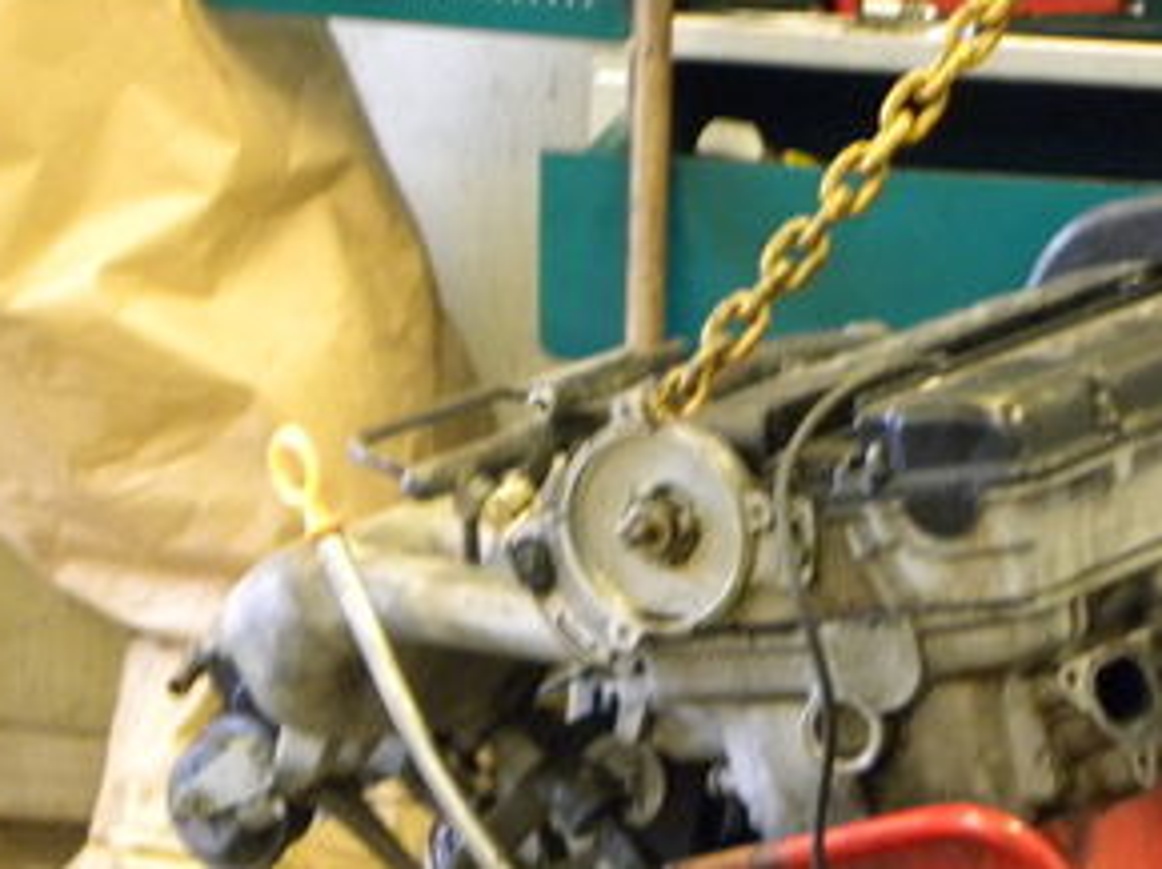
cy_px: 949
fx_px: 9559
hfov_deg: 7.0
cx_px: 849
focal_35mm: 285
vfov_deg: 5.2
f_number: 4.5
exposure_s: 1/17
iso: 400
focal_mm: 23
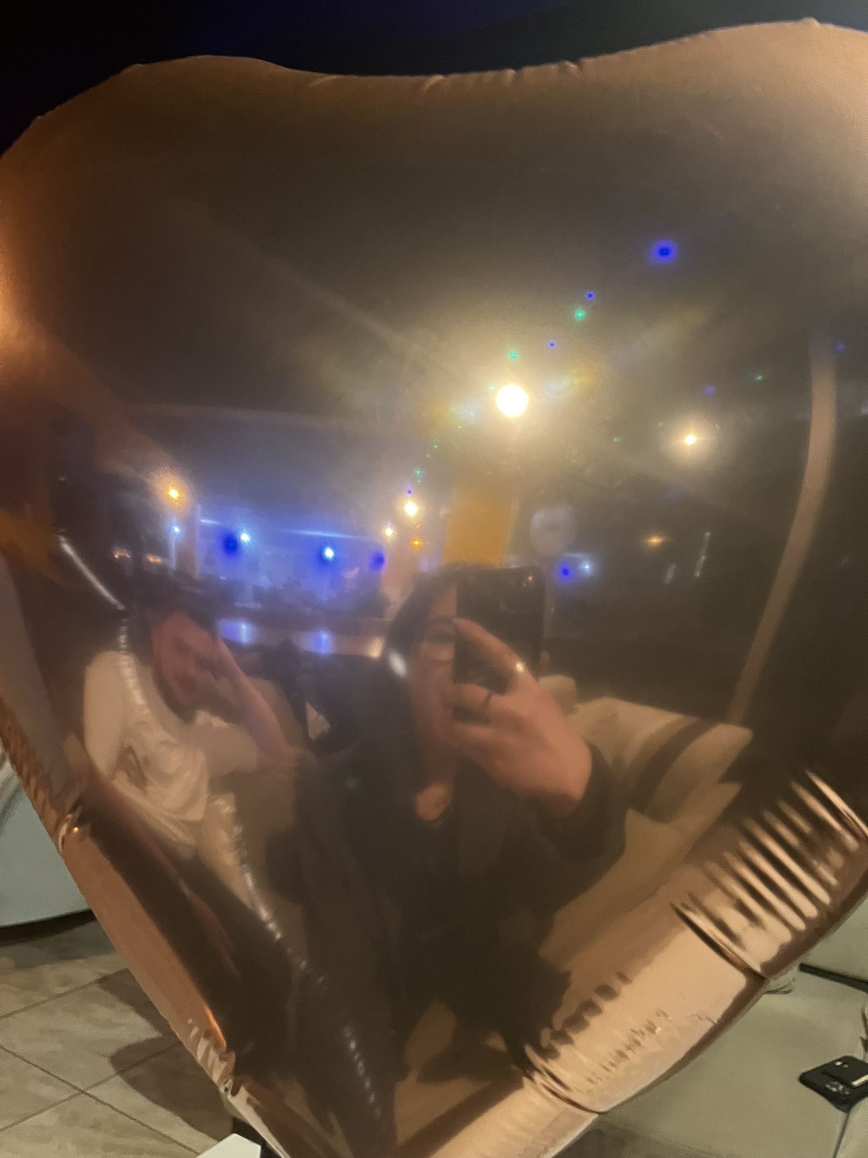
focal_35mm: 26
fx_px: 869
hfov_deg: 53.1
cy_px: 579
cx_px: 434
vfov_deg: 67.3
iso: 500
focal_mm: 5.1
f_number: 1.6
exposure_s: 1/33
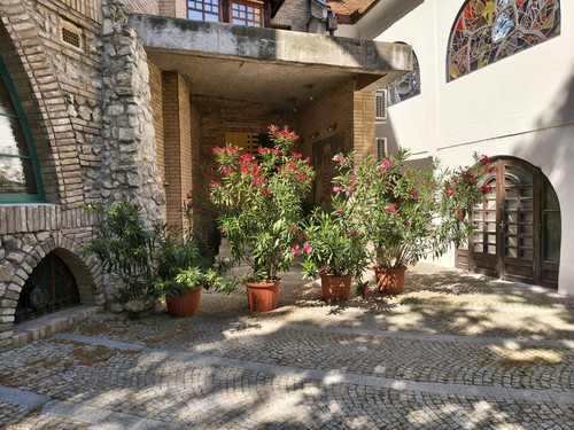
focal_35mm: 24
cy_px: 215
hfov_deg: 71.6
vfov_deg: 56.8
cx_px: 287
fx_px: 398
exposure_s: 1/265
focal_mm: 5.56
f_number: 1.8
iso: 100
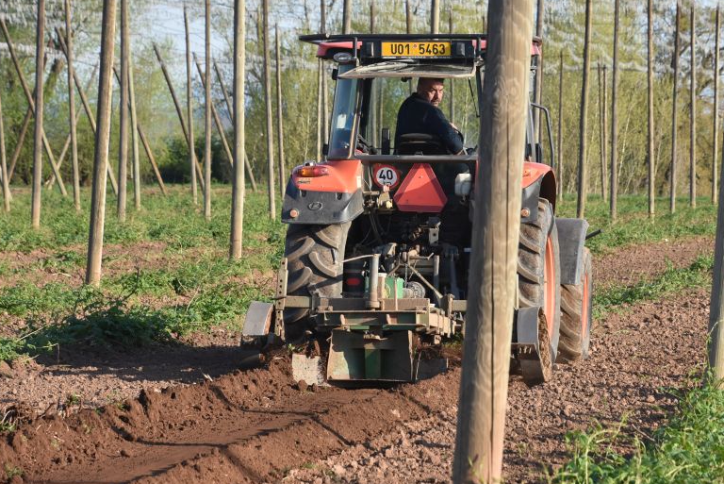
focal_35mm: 200
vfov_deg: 6.9
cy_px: 169
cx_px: 453
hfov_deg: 10.3
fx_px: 4024
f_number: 8
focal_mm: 100
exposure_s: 1/1000
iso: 640
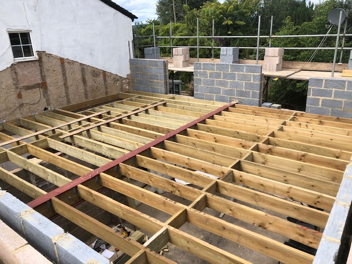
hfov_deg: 63.4
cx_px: 176
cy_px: 132
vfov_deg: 49.7
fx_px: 285
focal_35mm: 28
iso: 20
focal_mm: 3.99
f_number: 1.8
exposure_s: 1/1473
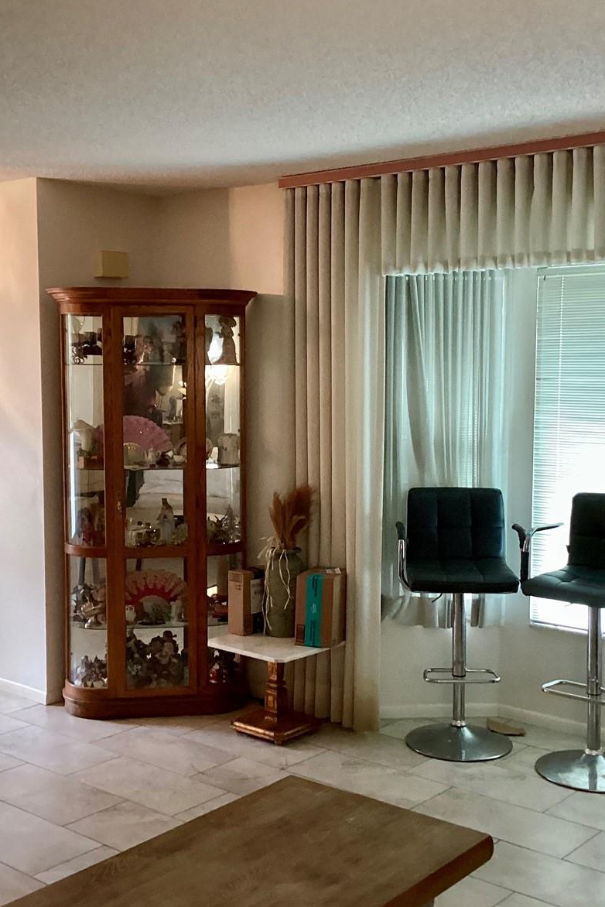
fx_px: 1108
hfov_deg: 30.5
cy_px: 457
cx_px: 277
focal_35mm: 44
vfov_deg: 44.5
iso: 200
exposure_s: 1/50
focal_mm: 3.3
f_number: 2.4
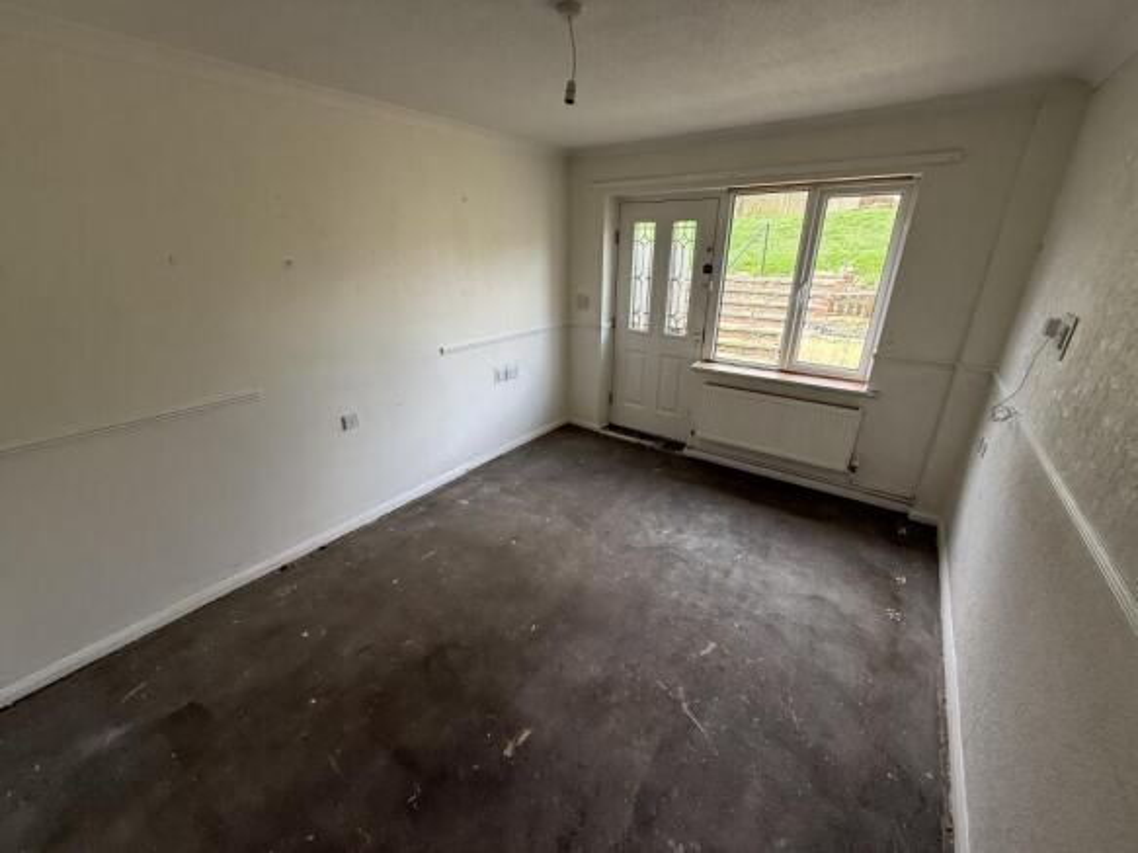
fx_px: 460
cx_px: 569
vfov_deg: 85.7
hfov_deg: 102.1
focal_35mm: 14
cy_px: 426
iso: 160
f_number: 2.2
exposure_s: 1/99
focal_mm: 2.22
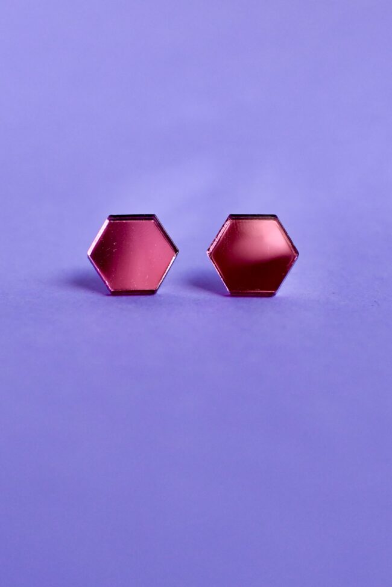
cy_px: 294
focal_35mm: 52
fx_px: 849
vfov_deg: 38.2
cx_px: 196
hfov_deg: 26.0
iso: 1600
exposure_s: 1/1000
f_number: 5
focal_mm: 35
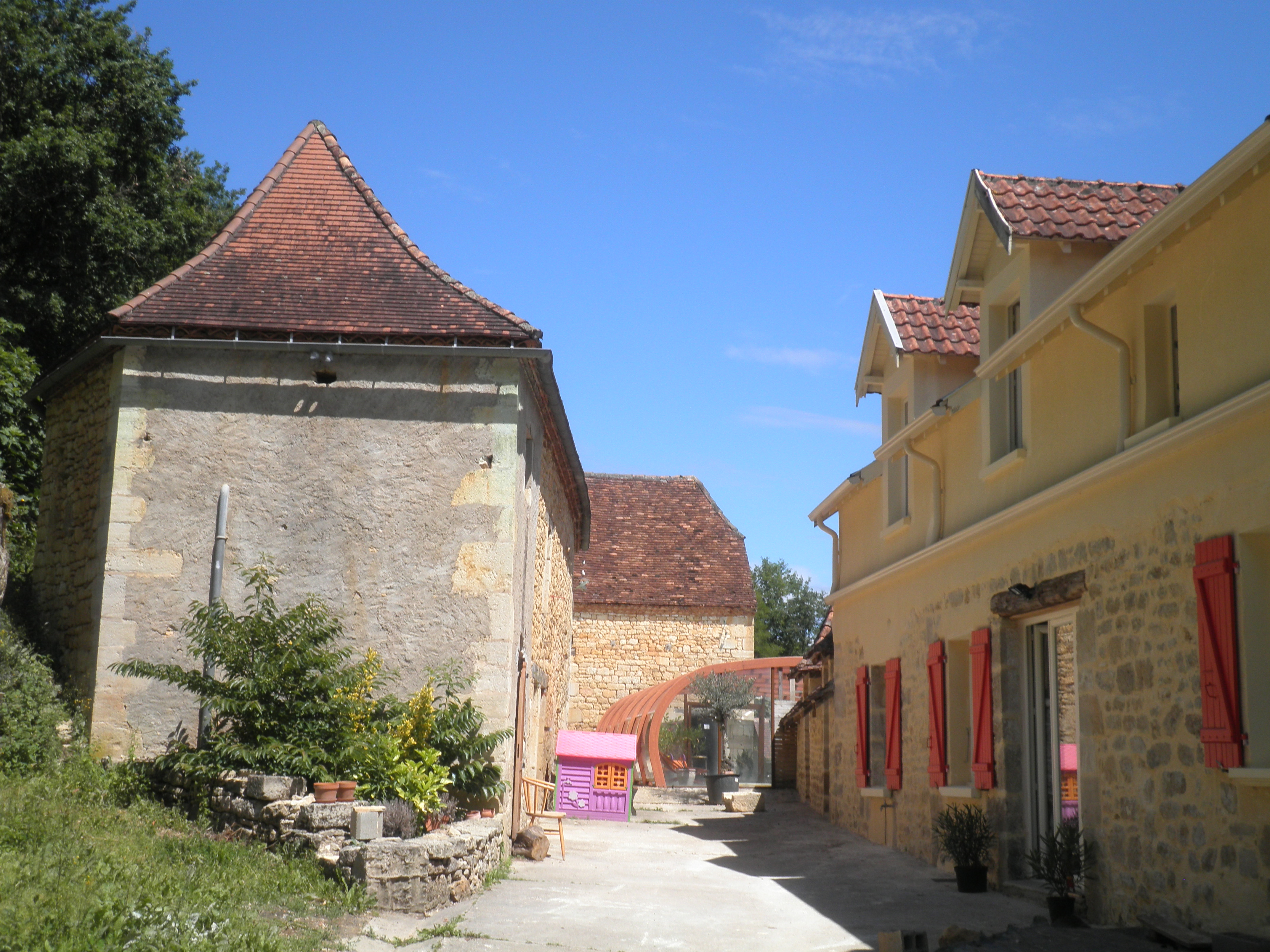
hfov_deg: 43.9
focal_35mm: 43
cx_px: 635
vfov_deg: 33.6
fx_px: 1578
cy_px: 476
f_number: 10.1
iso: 64
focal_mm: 7.6
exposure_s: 1/80
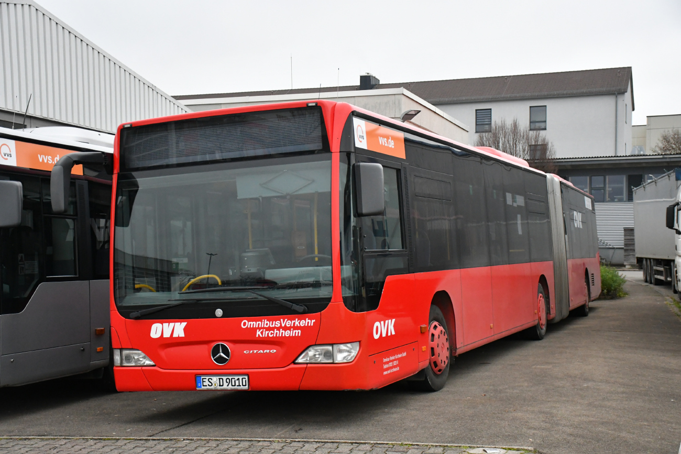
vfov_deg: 26.5
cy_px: 227
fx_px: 965
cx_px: 340
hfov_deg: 38.9
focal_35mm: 51
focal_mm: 34
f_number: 4.2
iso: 3200
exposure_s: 1/500
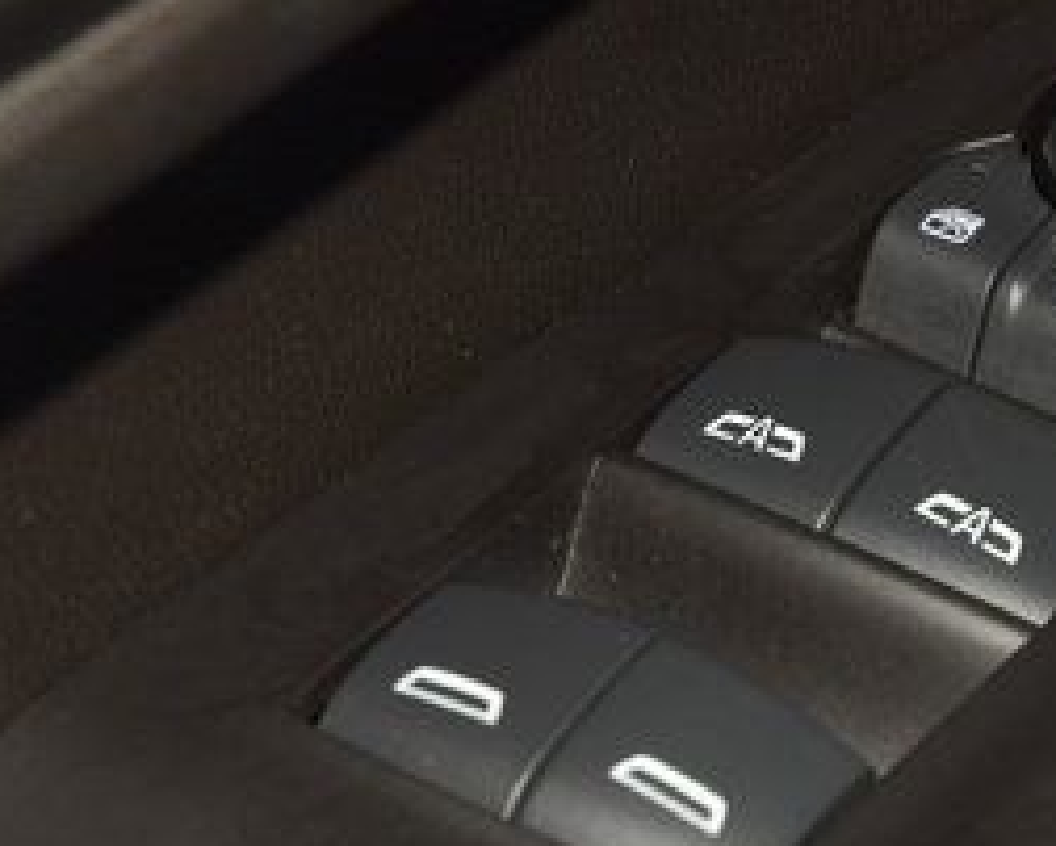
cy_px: 417
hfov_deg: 7.7
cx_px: 918
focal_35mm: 250
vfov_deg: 6.2
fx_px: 7819
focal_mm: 70
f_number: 8
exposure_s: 1/125
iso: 100
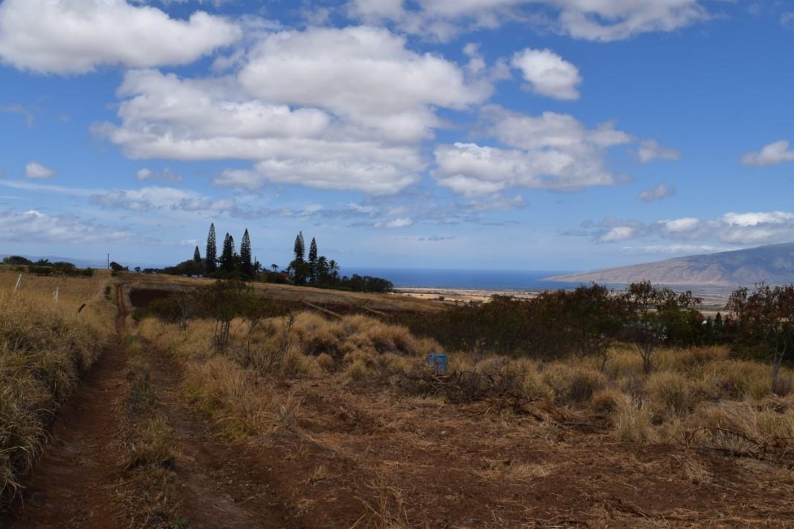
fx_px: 706
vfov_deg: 41.1
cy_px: 236
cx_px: 369
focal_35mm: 32
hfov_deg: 58.7
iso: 200
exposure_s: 1/500
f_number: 11
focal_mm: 18
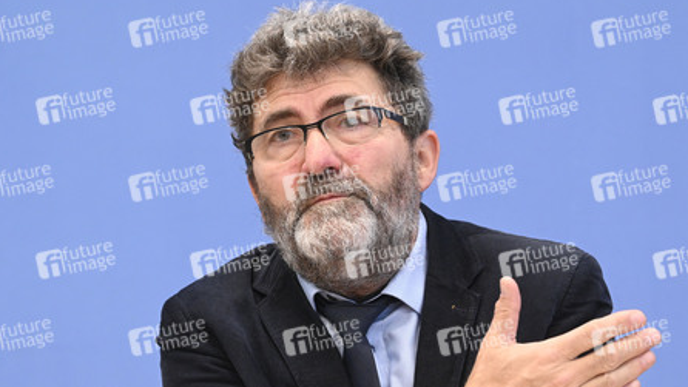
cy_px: 222
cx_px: 343
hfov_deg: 16.9
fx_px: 2317
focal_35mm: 127
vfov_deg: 9.6
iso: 4000
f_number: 6.3
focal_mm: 120
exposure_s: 1/320
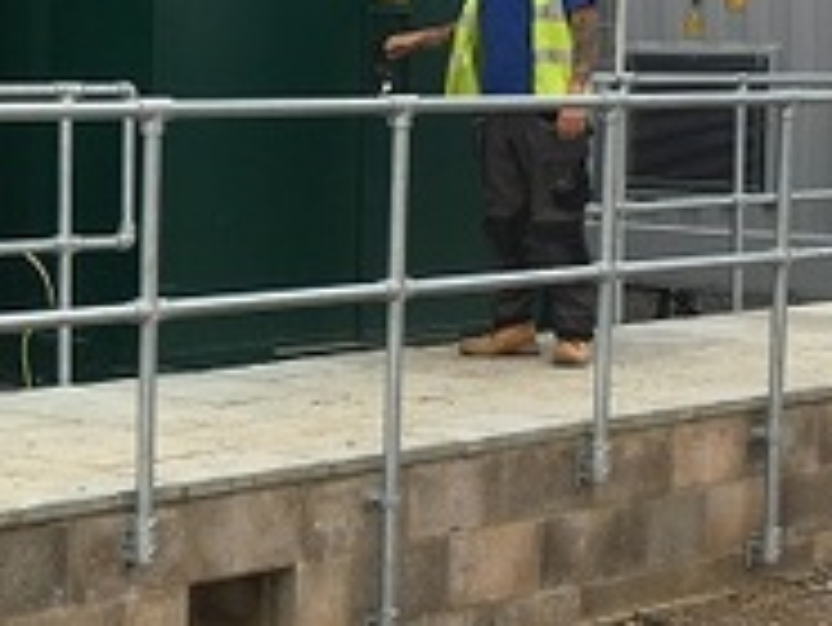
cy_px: 180
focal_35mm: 114
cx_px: -202
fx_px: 2742
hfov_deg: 16.4
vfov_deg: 13.0
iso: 25
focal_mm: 4.15
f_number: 2.2
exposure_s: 1/1083
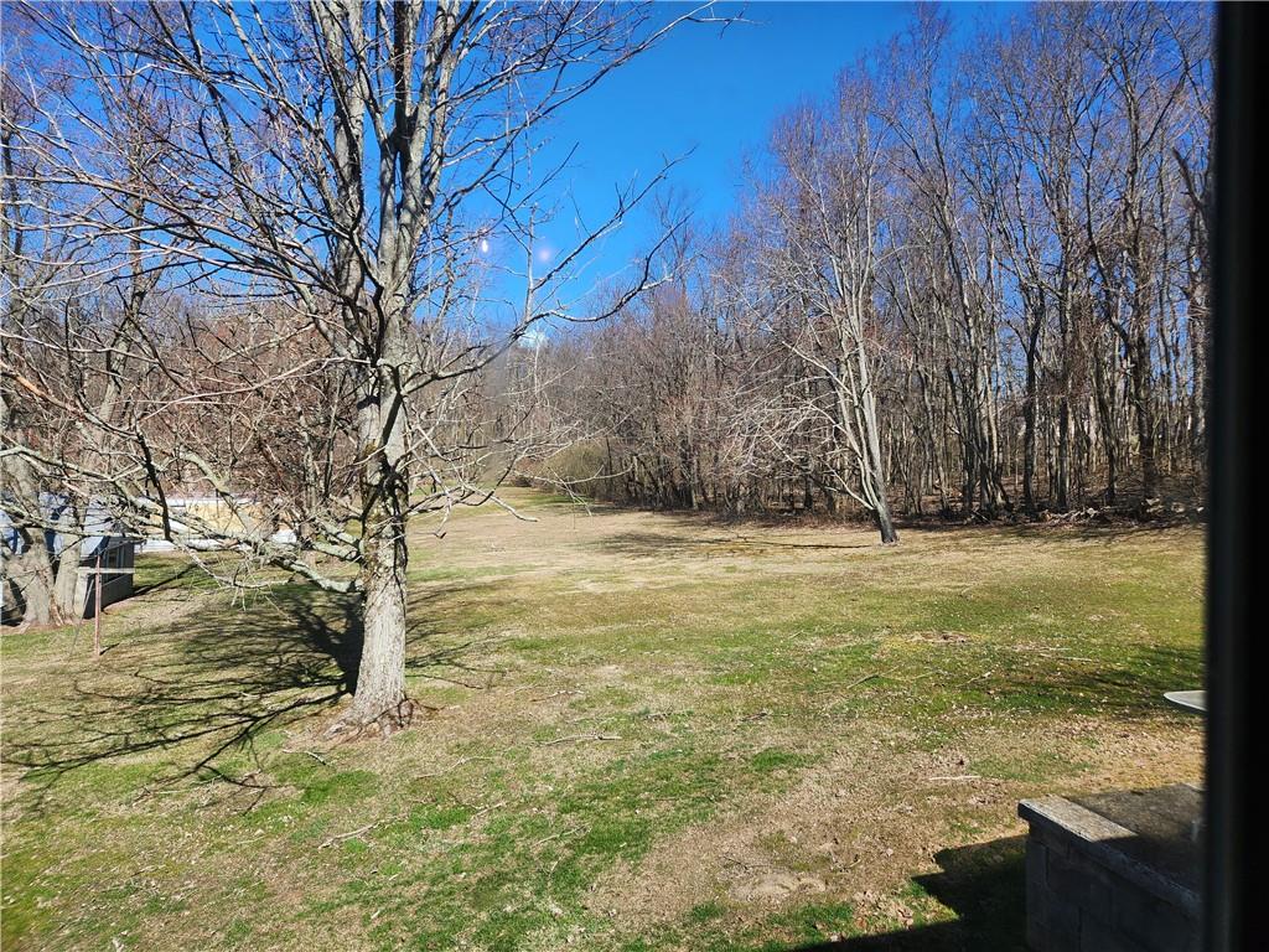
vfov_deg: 58.9
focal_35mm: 23
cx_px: 634
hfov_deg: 73.9
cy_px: 476
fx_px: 843
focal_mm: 5.4
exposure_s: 1/919
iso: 20
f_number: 1.8
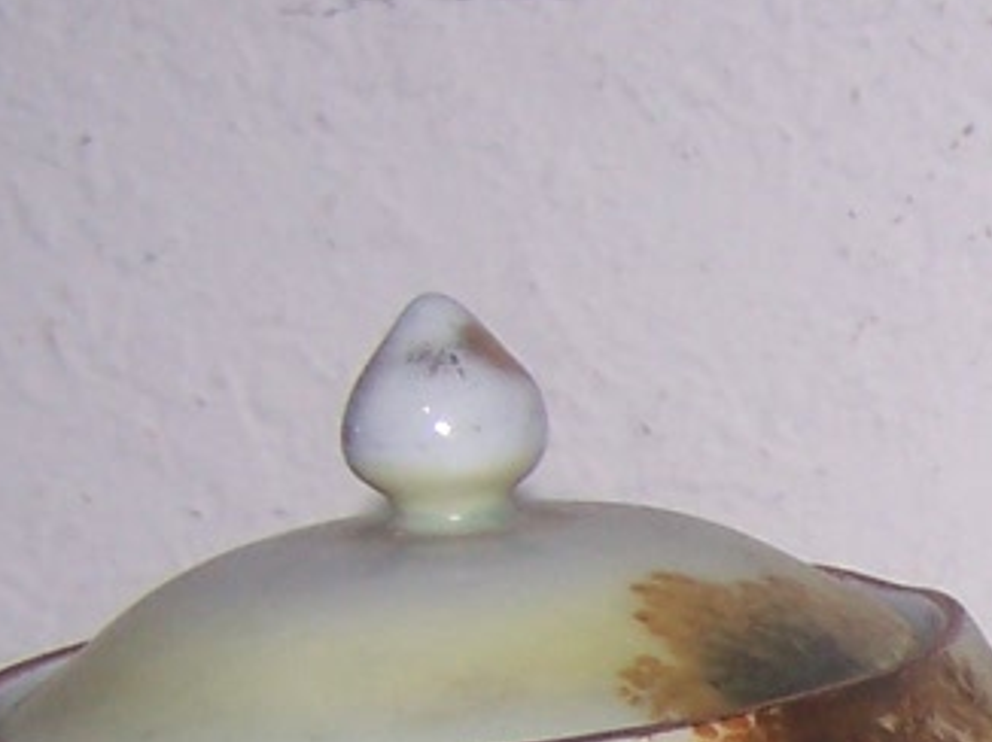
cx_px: 1795
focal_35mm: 181
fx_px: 5183
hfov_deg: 10.3
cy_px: 1356
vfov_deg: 7.9
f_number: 2.8
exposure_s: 1/60
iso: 80
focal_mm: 6.3
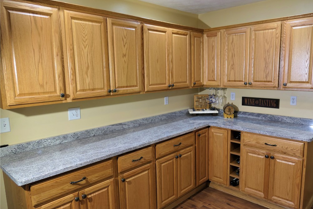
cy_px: 108
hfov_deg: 69.3
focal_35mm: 26
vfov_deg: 49.5
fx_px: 226
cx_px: 169
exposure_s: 1/100
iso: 125
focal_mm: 8.8
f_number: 1.4
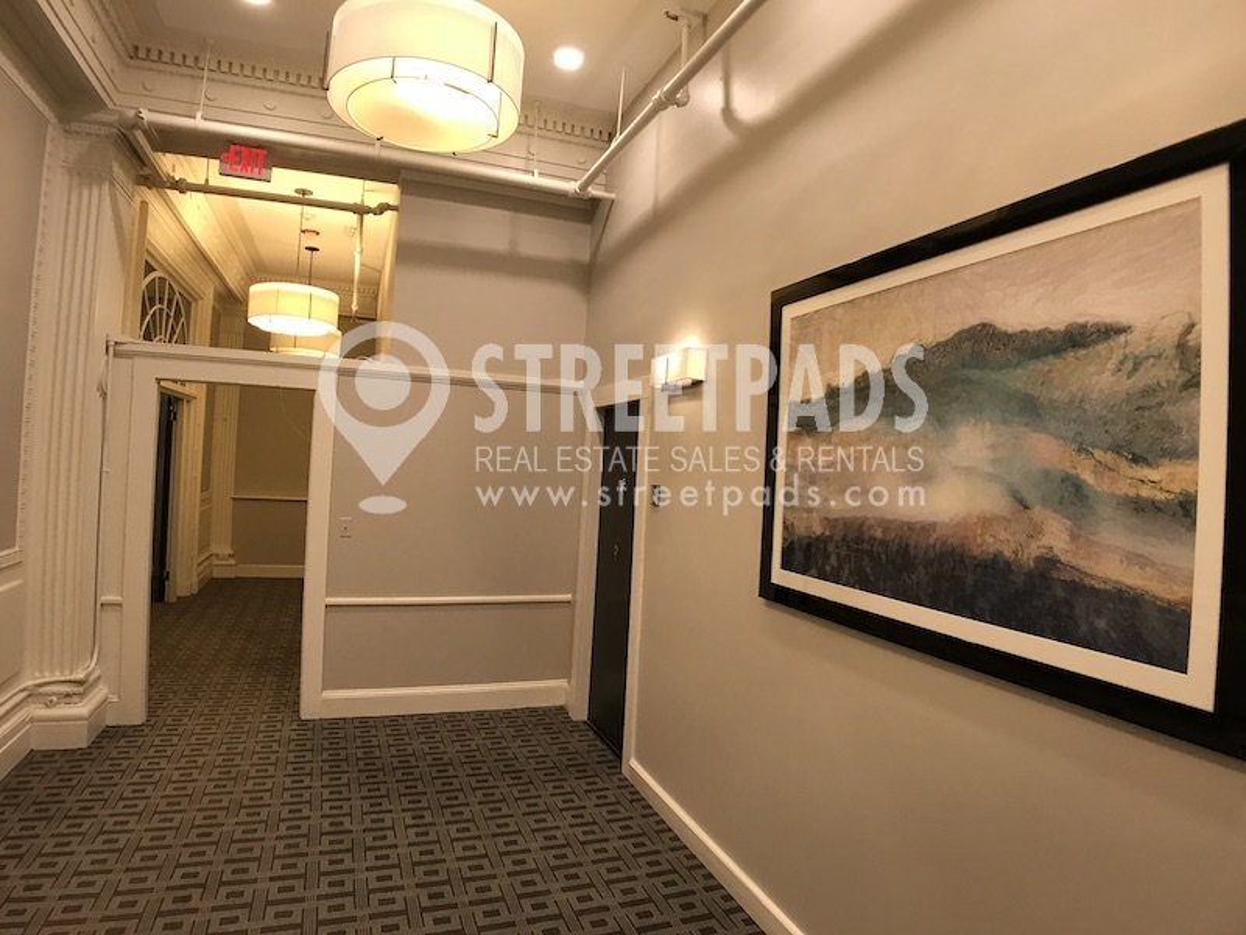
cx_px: 623
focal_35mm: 28
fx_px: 1008
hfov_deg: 63.4
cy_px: 468
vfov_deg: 49.7
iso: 40
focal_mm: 3.99
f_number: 1.8
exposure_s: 1/20
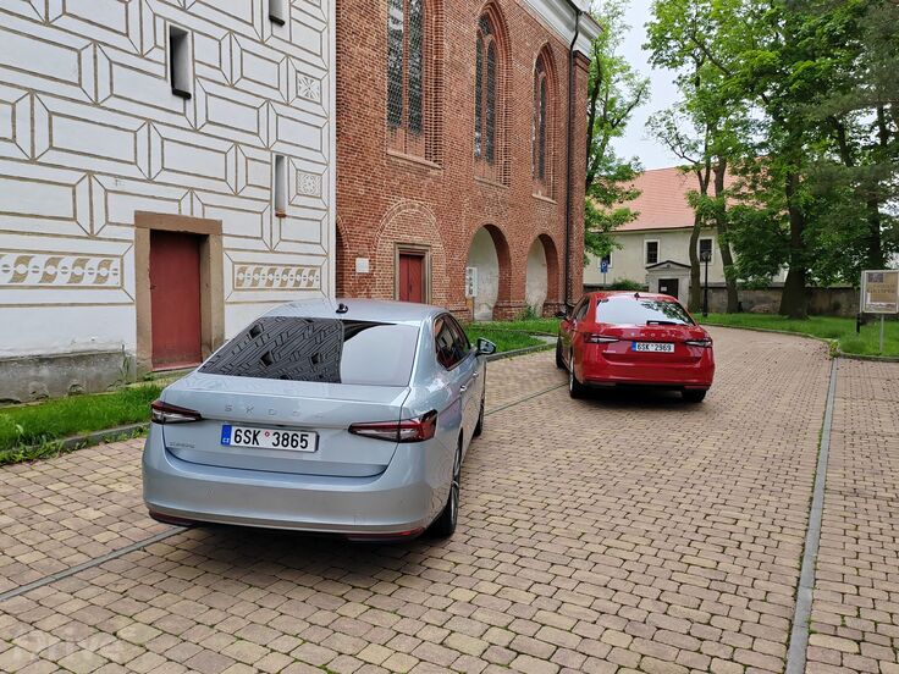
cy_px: 337
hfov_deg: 65.3
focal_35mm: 27
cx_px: 450
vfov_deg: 51.4
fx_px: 701
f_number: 1.9
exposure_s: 1/380
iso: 100
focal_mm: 5.52
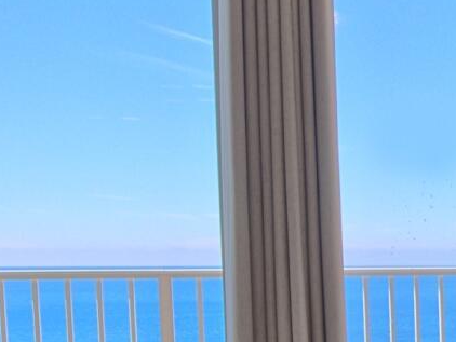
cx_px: 888
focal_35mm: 82
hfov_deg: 17.6
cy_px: 362
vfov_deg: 17.5
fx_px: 1081
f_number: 8
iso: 500
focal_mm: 12
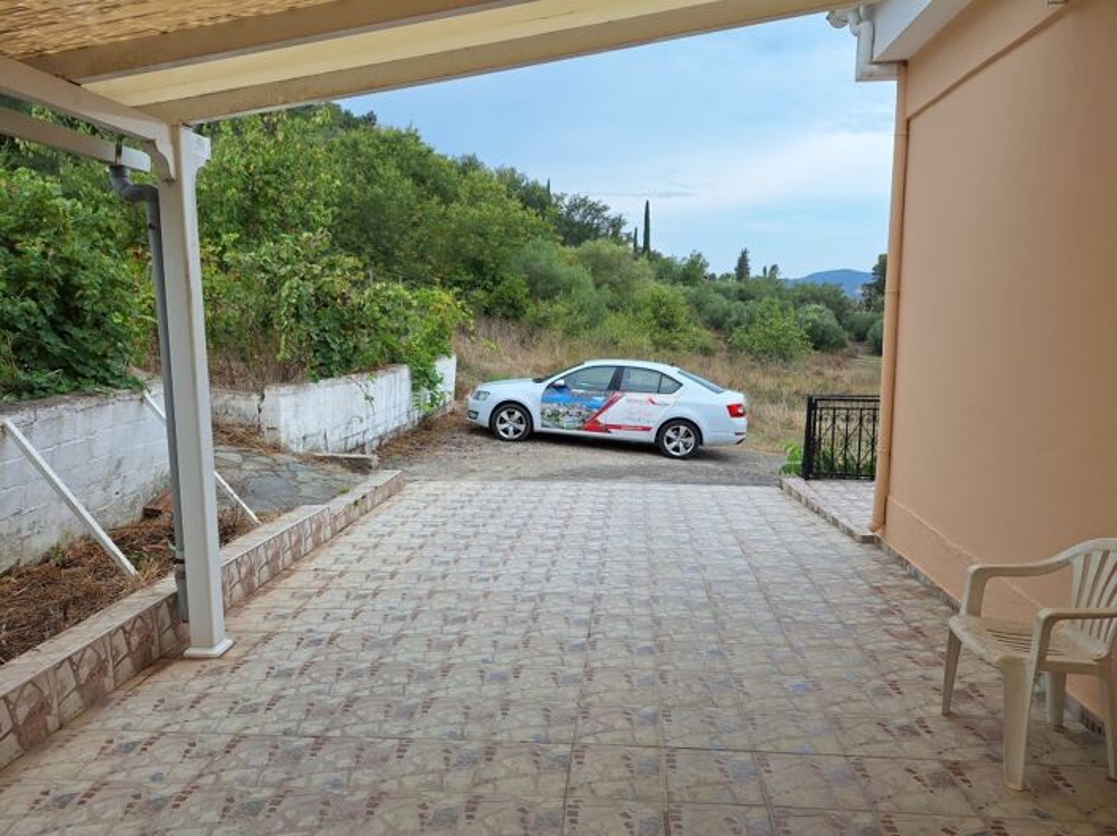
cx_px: 558
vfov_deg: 58.8
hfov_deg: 74.0
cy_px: 418
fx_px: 742
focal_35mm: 23
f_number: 1.8
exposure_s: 1/1037
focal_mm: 5.54
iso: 40
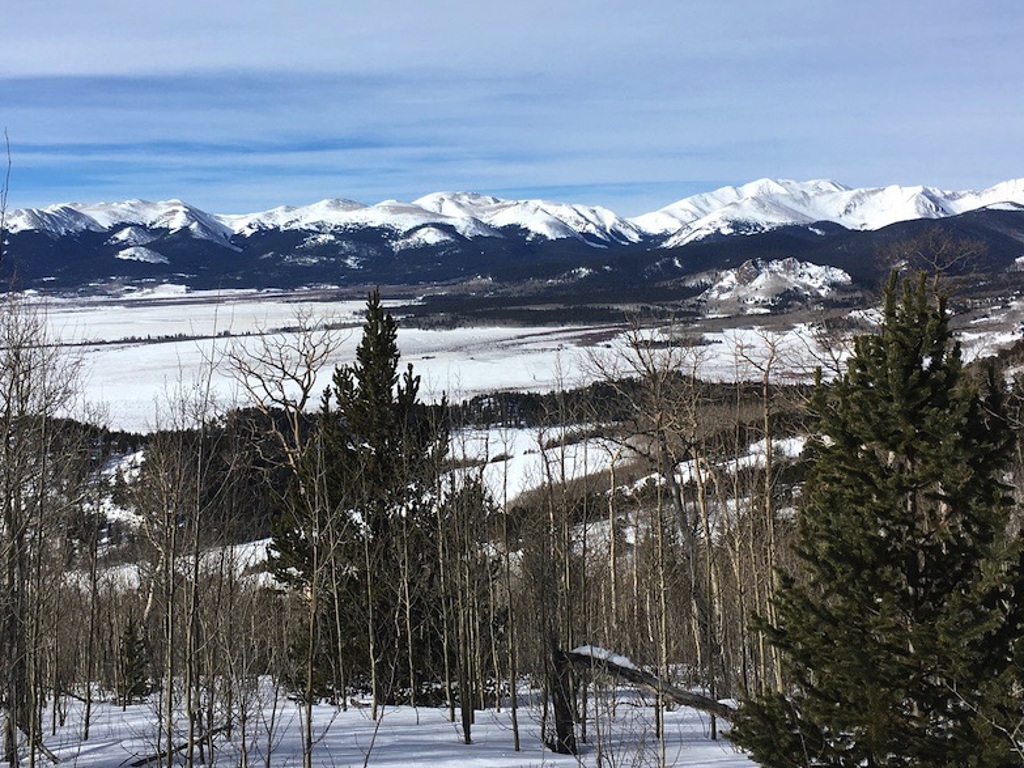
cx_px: 430
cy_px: 328
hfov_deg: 39.6
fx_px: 1420
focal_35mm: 48
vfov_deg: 30.2
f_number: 2.2
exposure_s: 1/2564
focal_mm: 4.15
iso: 25
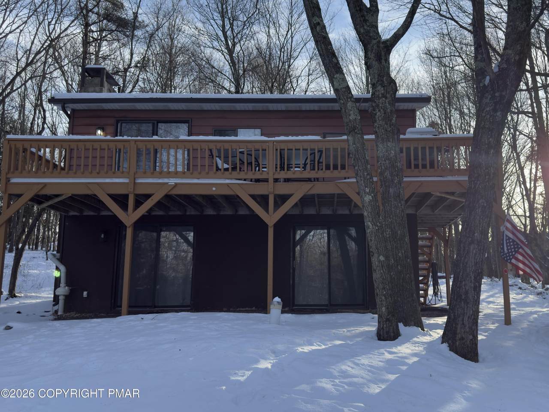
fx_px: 381
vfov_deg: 56.8
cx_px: 274
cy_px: 206
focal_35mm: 24
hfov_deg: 71.6
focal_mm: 6.76
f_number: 1.78
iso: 80
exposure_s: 1/1416
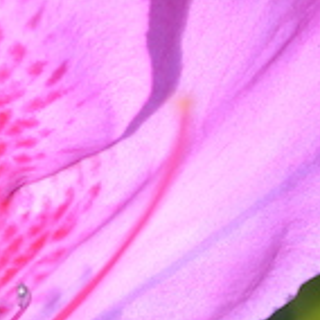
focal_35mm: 207
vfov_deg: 8.4
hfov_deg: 8.4
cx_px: 50
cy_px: 336
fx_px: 2169
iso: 400
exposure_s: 1/125
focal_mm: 29
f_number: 5.6
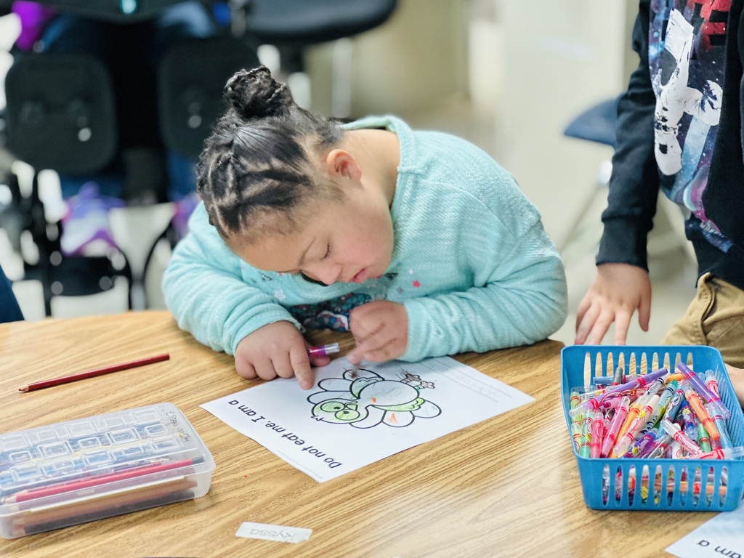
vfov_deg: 19.1
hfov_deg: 25.3
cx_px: 372
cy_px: 279
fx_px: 1655
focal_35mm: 77
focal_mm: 9
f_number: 2.8
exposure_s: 1/24
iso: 400
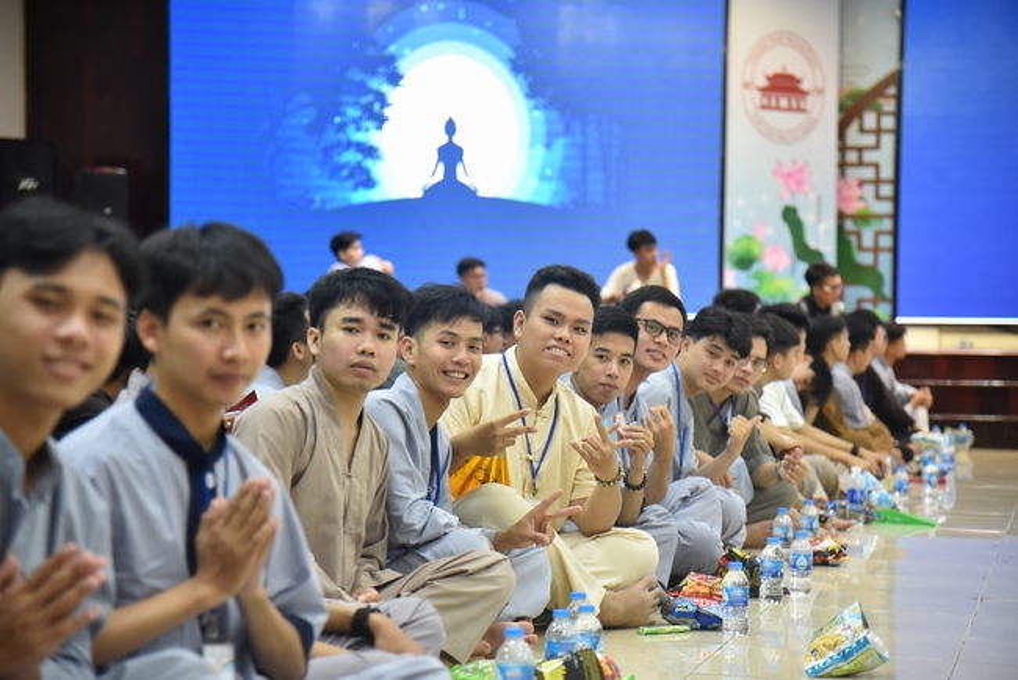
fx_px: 2603
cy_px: 340
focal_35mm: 92
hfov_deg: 22.1
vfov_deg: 14.9
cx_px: 509
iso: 3200
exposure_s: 1/80
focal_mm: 92
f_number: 4
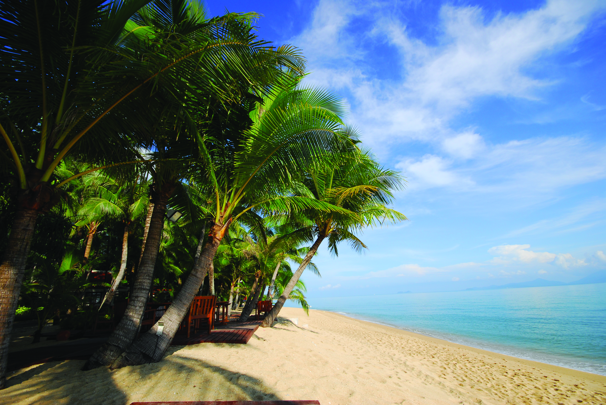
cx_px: 303
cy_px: 202
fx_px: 253
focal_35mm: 15
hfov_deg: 100.3
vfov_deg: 77.5
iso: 200
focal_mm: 10
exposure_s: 1/320
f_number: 9
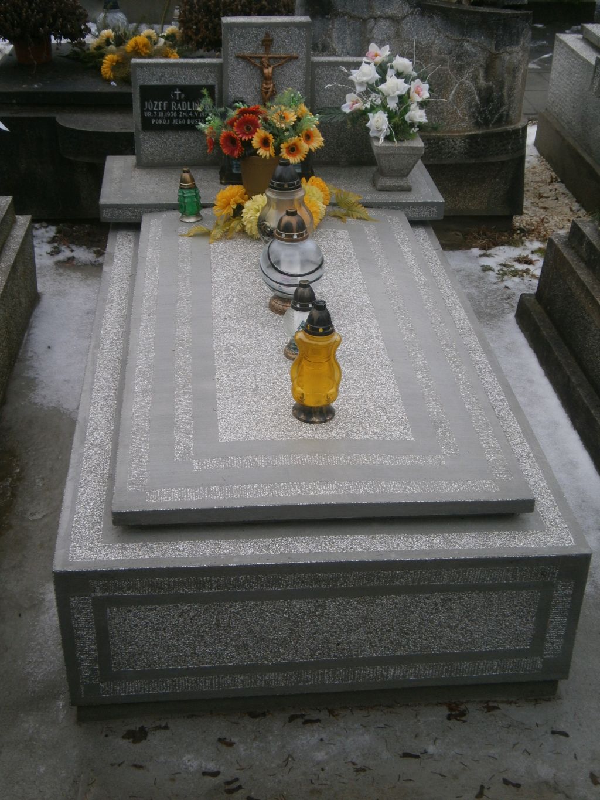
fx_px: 1086
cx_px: 300
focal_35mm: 47
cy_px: 400
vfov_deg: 40.4
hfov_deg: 30.9
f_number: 3.4
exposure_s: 1/160
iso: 80
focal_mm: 8.3
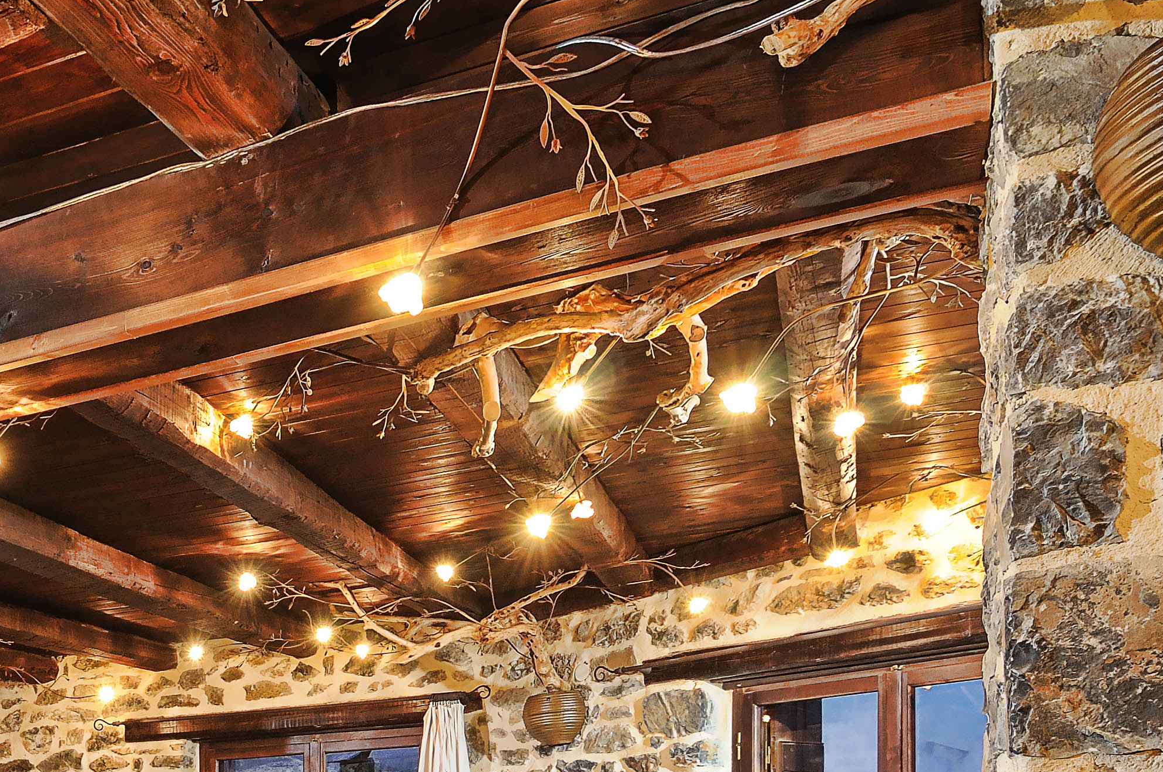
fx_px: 1258
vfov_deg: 31.0
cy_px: 817
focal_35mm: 39
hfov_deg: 44.1
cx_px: 65
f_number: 8
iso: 250
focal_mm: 12
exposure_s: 1/2.5
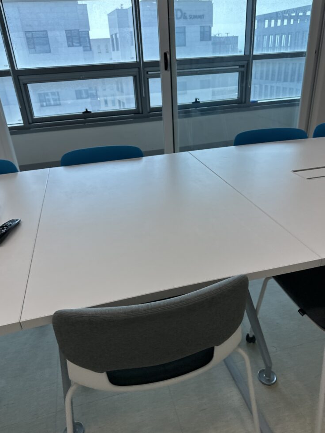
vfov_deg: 69.4
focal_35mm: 25
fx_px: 313
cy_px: 211
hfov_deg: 54.9
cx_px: 163
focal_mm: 6.86
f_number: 1.78
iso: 80
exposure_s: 1/494
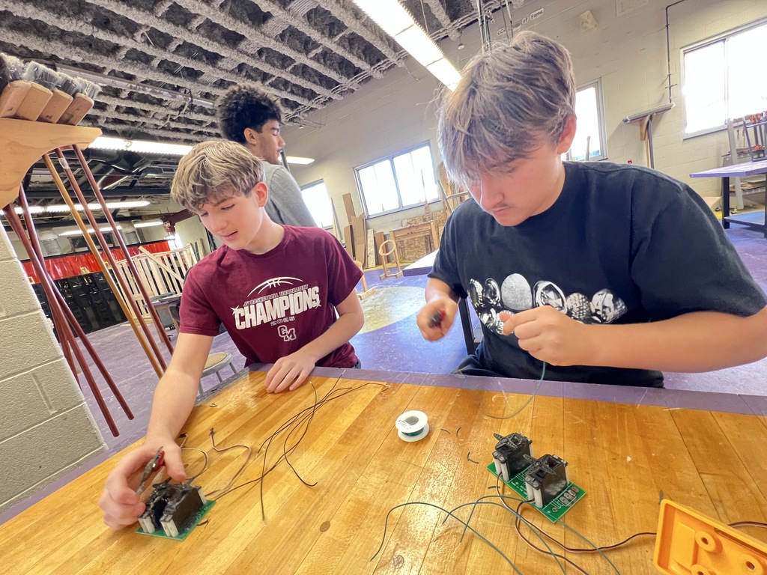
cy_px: 288
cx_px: 384
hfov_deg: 106.2
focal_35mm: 13
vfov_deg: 89.9
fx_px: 288
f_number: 1.8
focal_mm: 1.57
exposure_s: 1/60
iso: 400
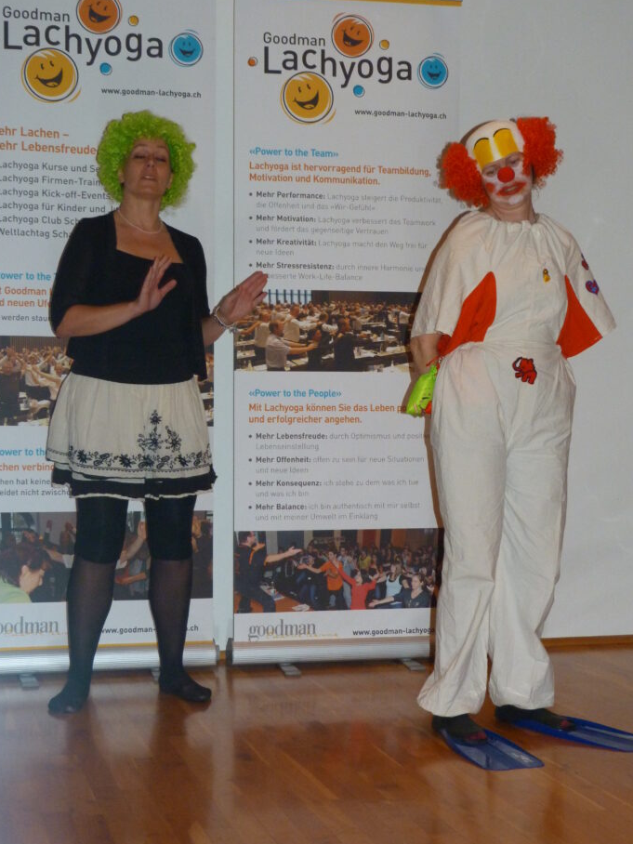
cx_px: 336
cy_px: 412
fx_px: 1512
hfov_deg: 23.6
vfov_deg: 31.2
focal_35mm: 62
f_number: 3.2
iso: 250
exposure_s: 1/60
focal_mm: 10
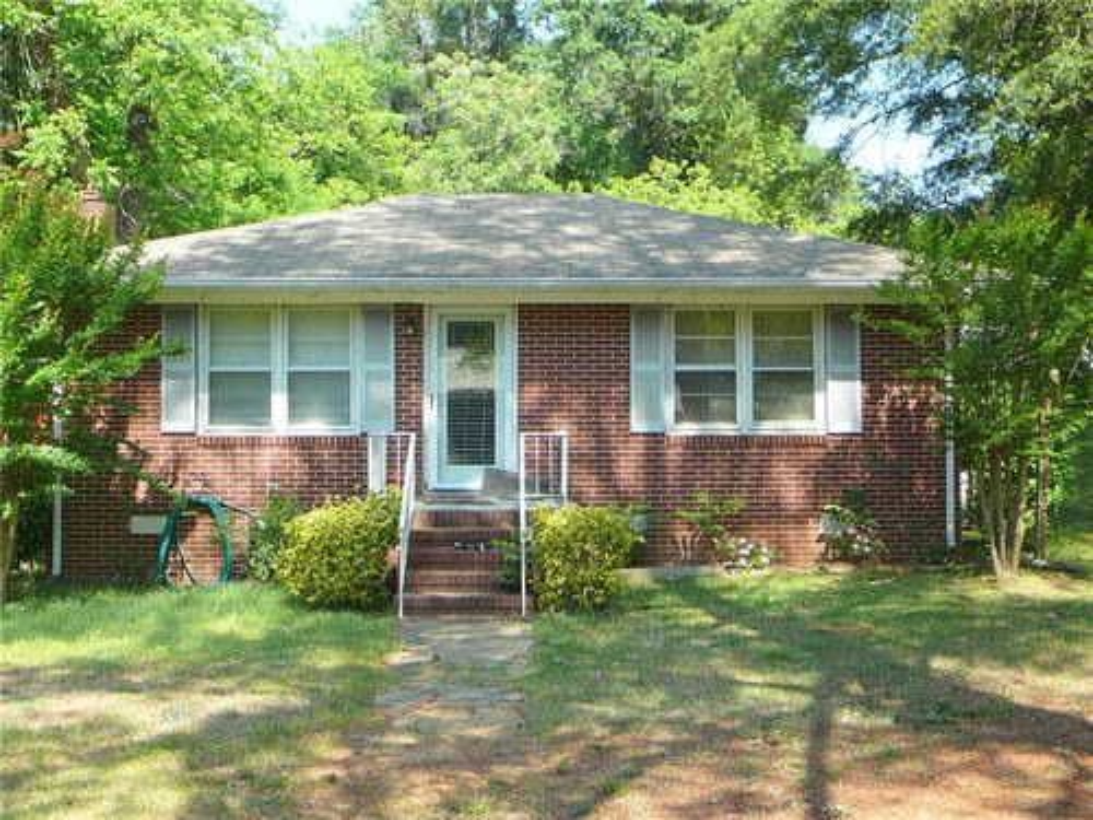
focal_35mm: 45
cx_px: 546
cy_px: 410
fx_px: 1421
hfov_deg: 42.1
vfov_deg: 32.2
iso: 80
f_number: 3.2
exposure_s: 1/200
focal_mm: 6.7
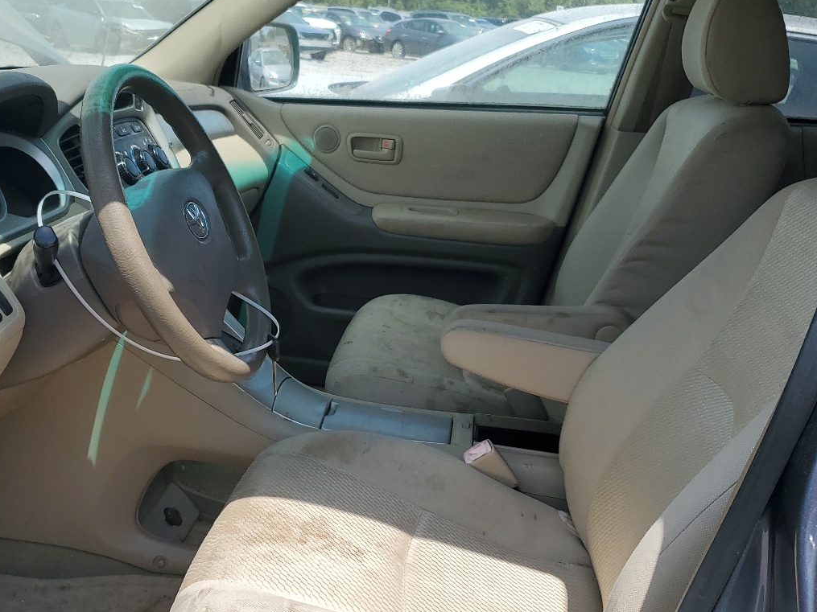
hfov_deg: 45.6
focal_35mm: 41
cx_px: 340
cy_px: 351
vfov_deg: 35.1
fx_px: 968
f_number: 1.5
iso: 50
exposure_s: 1/2500
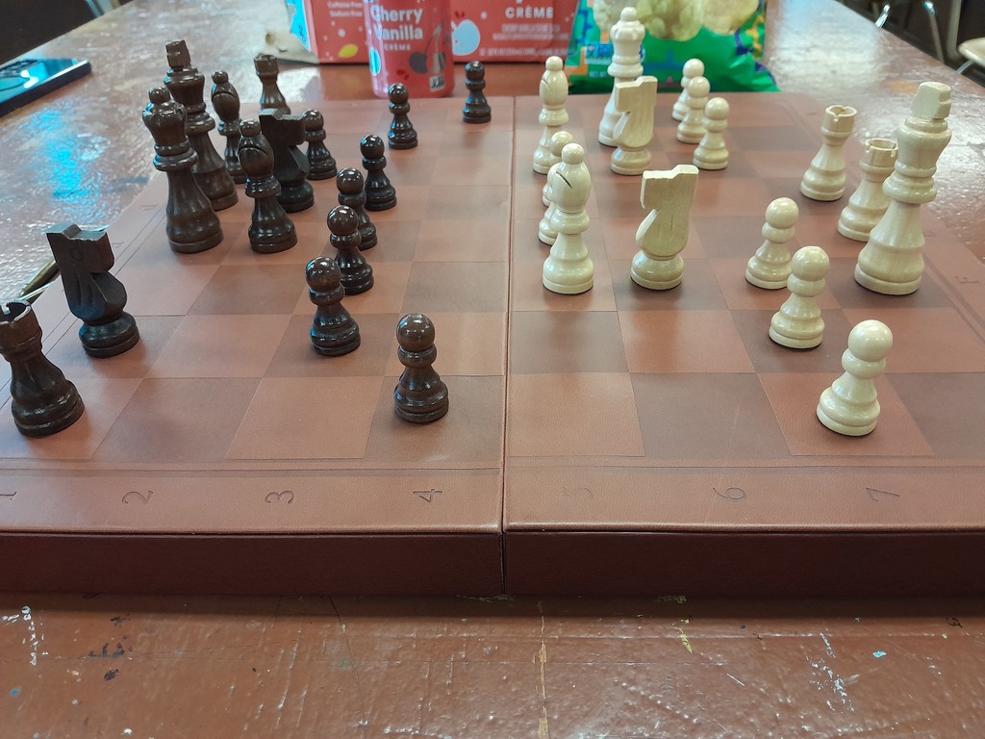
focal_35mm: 26
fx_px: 740
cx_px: 492
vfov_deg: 53.1
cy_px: 370
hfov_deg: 67.3
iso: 400
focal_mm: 3.98
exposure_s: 1/60
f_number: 1.8
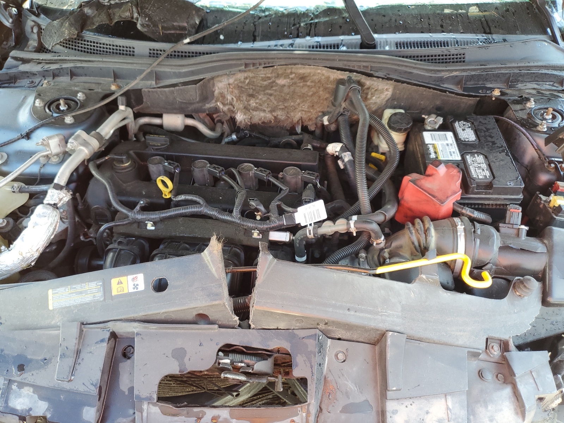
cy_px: 212
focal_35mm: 26
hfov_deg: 67.3
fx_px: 424
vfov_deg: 53.1
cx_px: 282
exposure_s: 1/167
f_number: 1.5
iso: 50
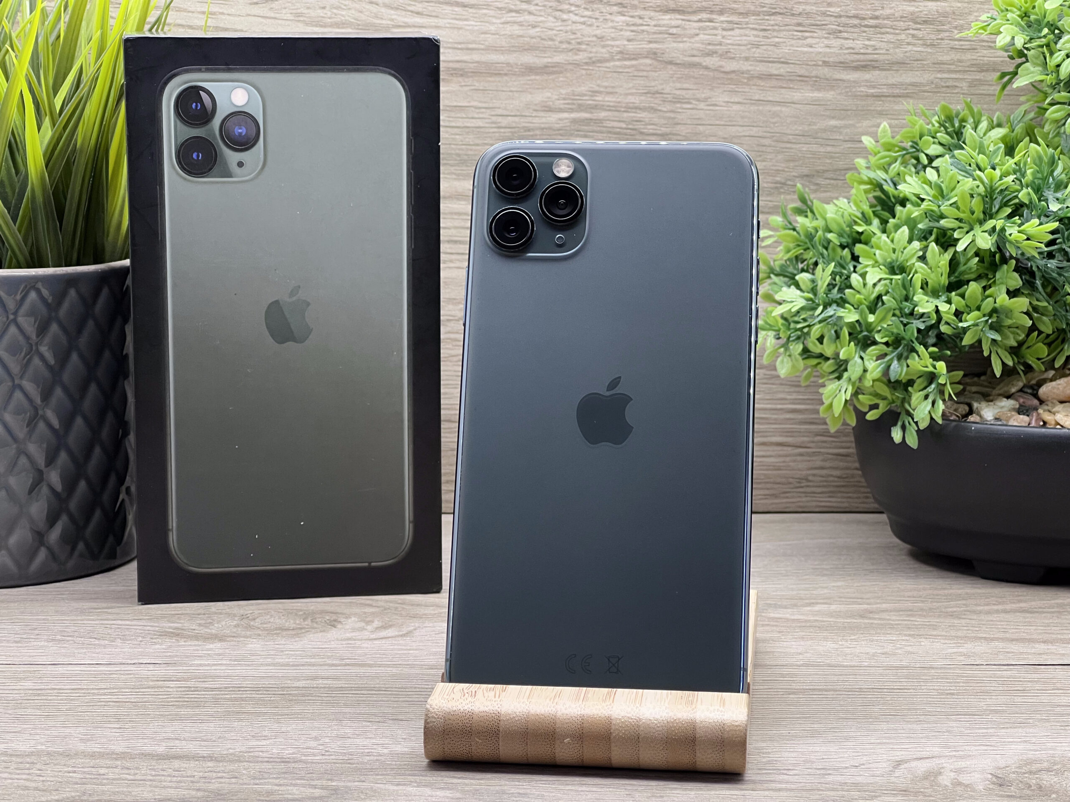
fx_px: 2380
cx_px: 535
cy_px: 401
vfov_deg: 19.1
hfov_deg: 25.3
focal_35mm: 77
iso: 125
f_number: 2.8
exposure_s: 1/99
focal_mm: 9
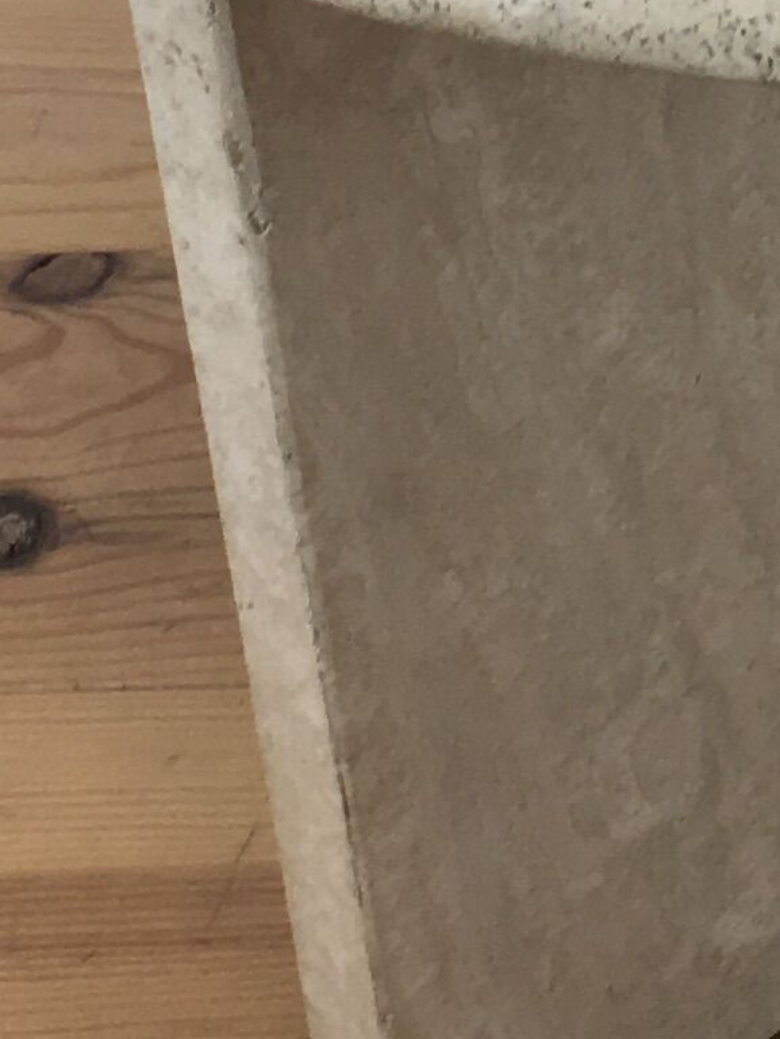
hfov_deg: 9.5
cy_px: -215
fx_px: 4565
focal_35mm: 152
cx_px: 1200
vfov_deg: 12.7
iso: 32
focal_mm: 4.15
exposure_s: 1/50
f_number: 2.2
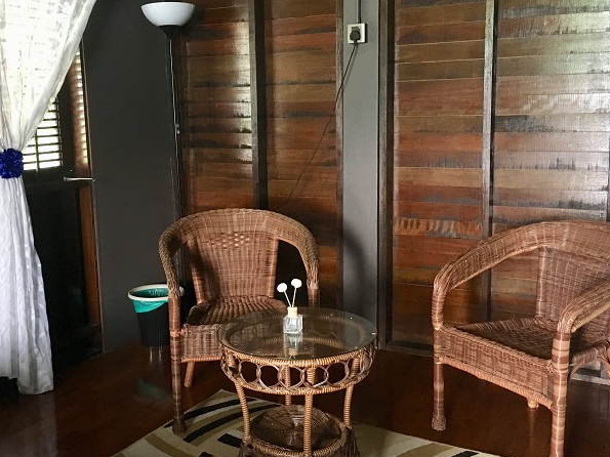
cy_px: 218
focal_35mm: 39
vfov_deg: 36.8
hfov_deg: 47.8
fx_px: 687
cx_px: 280
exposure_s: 1/17
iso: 200
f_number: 2.2
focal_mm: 4.15
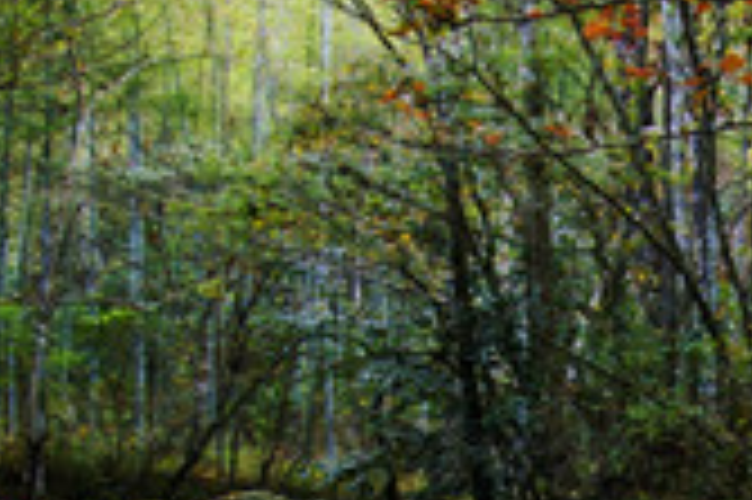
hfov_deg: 11.8
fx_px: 3589
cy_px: 642
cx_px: 806
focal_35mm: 172
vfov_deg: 7.9
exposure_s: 4
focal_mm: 24
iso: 200
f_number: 22
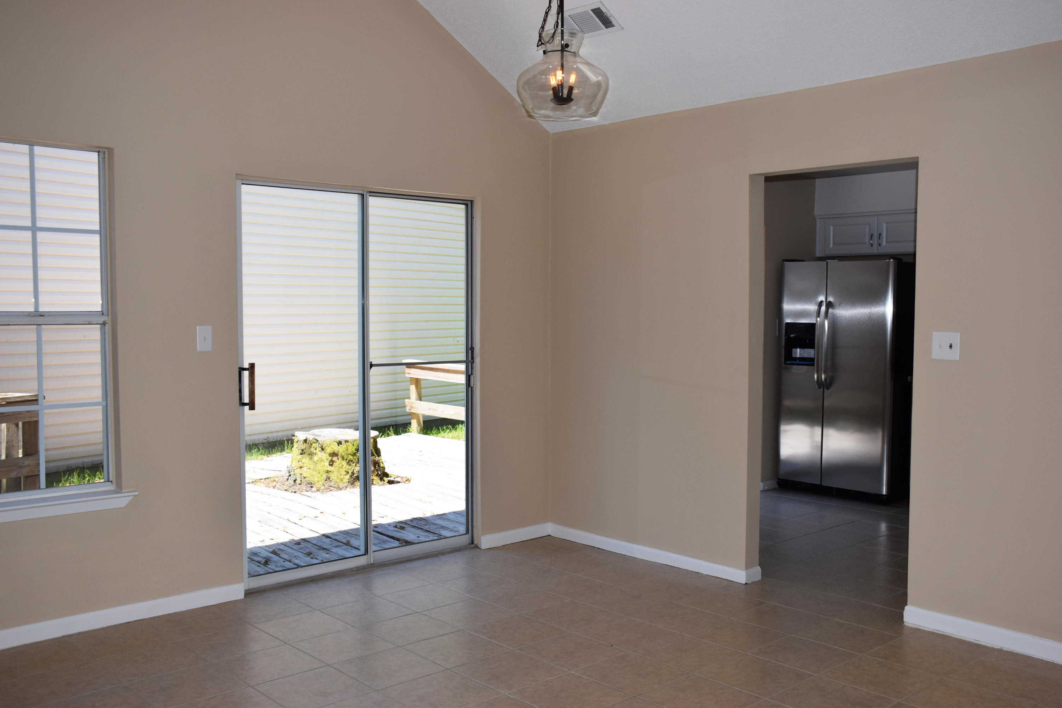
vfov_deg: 38.4
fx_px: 1018
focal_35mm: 34
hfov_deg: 55.1
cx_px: 531
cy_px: 354
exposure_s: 1/160
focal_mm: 23
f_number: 6.3
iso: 100
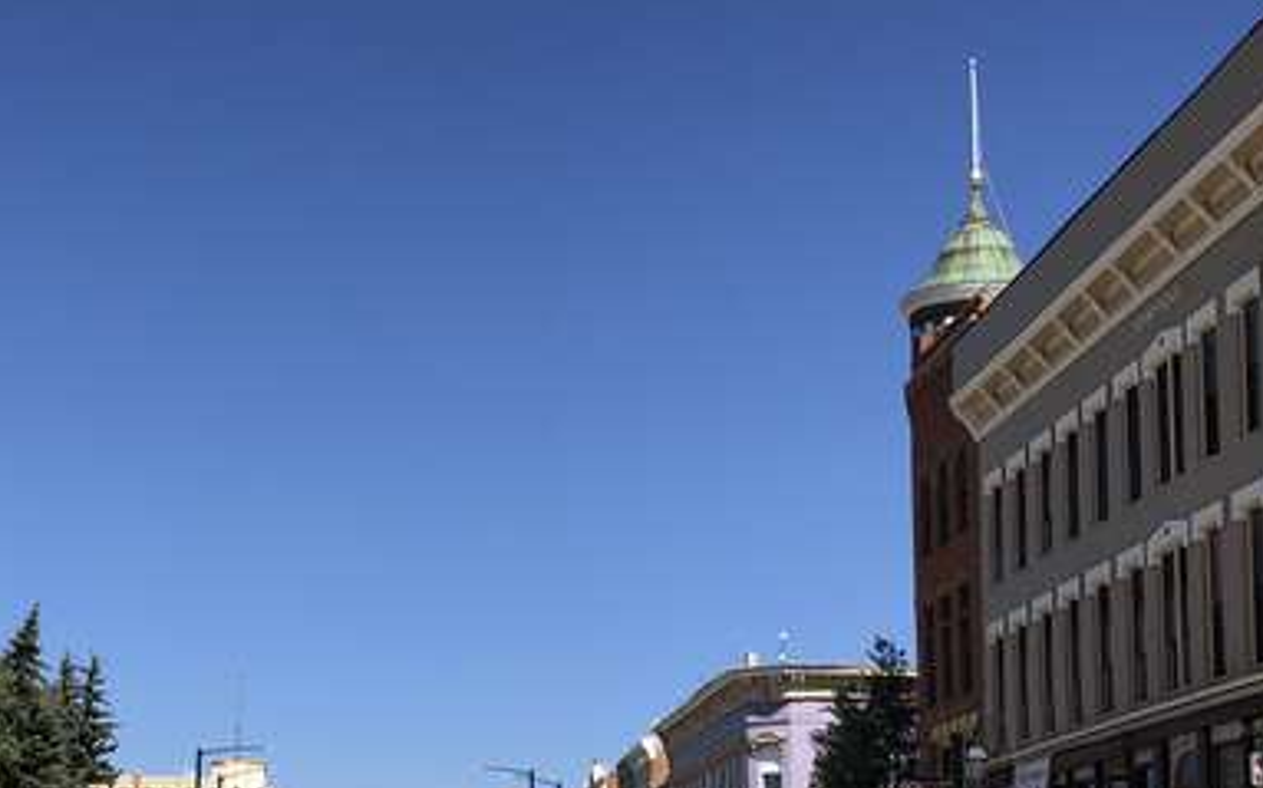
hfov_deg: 32.7
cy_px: 640
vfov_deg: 20.7
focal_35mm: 62
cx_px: 409
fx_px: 2133
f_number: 1.8
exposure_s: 1/1869
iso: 20
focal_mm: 4
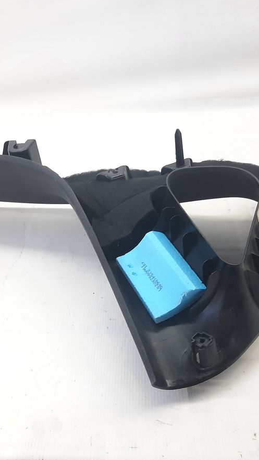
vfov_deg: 54.0
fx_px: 452
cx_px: 79
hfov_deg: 31.7
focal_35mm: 37
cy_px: 227
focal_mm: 4.6
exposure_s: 1/50
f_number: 2
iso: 100
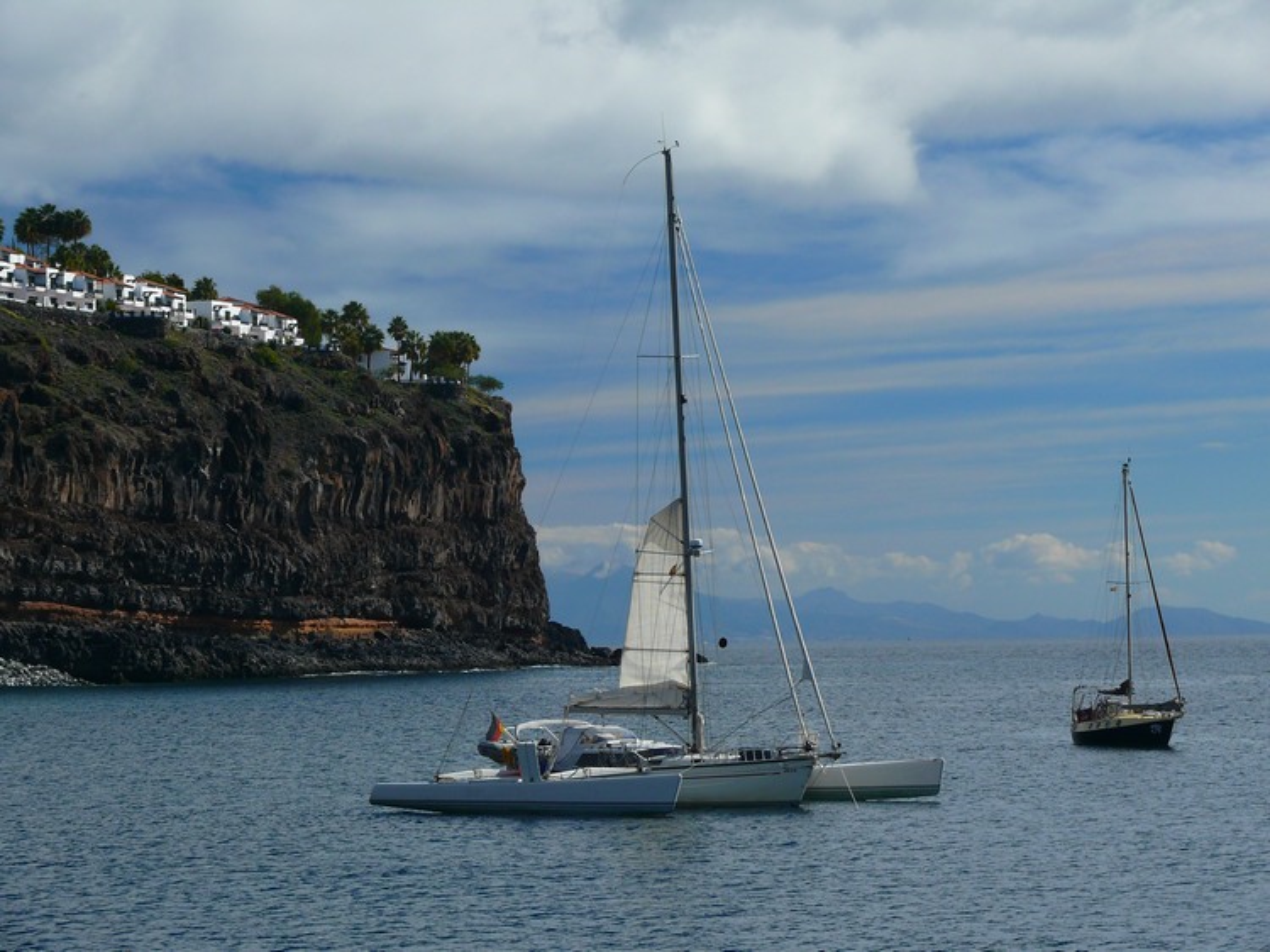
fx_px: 4548
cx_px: 635
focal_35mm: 124
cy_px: 476
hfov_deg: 15.9
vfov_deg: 11.9
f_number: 5.6
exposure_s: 1/320
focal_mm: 26.2
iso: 100
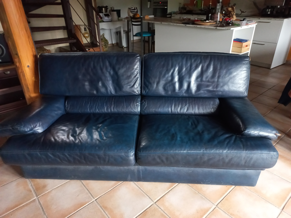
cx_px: 146
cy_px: 109
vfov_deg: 54.9
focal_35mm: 25
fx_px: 210
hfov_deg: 69.4
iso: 400
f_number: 1.8
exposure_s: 1/25
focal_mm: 4.6
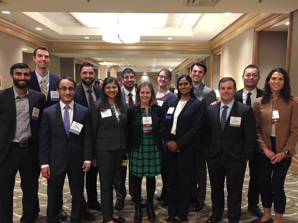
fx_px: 250
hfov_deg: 61.7
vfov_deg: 48.2
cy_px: 112
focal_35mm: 29
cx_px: 149
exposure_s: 1/15
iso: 320
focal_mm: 4.15
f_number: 2.2
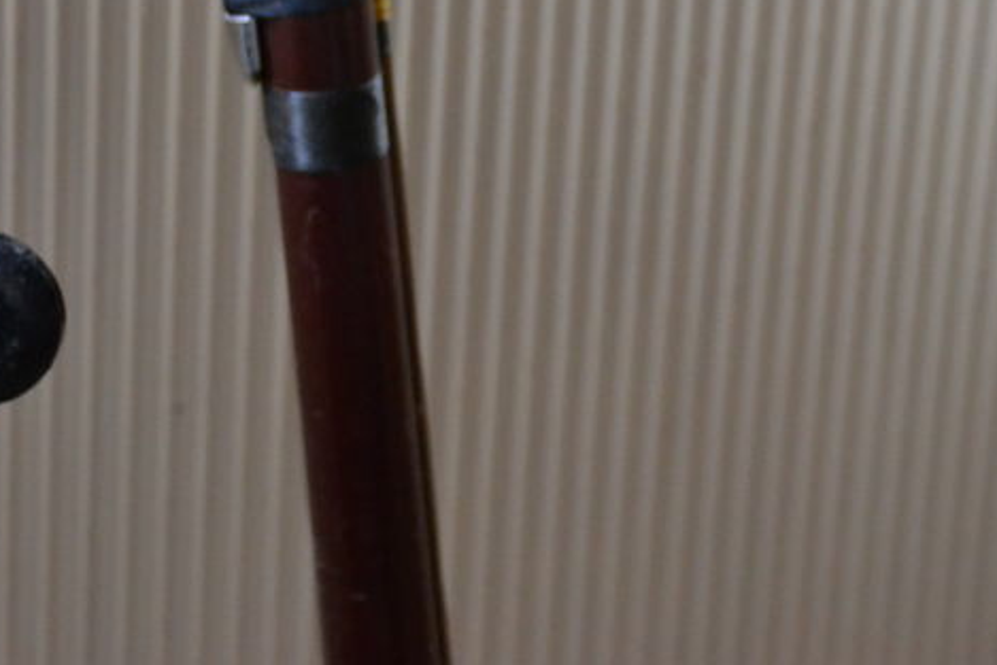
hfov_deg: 11.5
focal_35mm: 179
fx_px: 4959
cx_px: 317
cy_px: 35
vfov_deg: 7.6
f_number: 4.8
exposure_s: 1/125
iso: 2200
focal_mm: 56
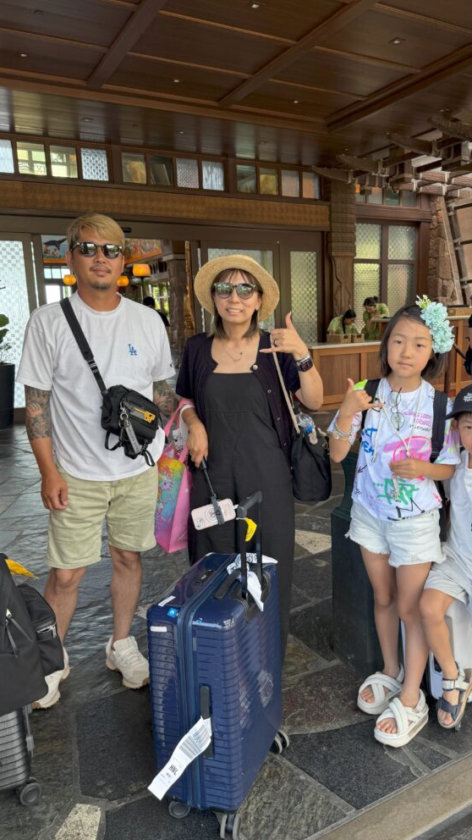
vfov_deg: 69.9
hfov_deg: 42.6
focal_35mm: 27
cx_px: 288
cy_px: 428
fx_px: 601
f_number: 1.78
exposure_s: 1/121
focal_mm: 6.76
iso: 80
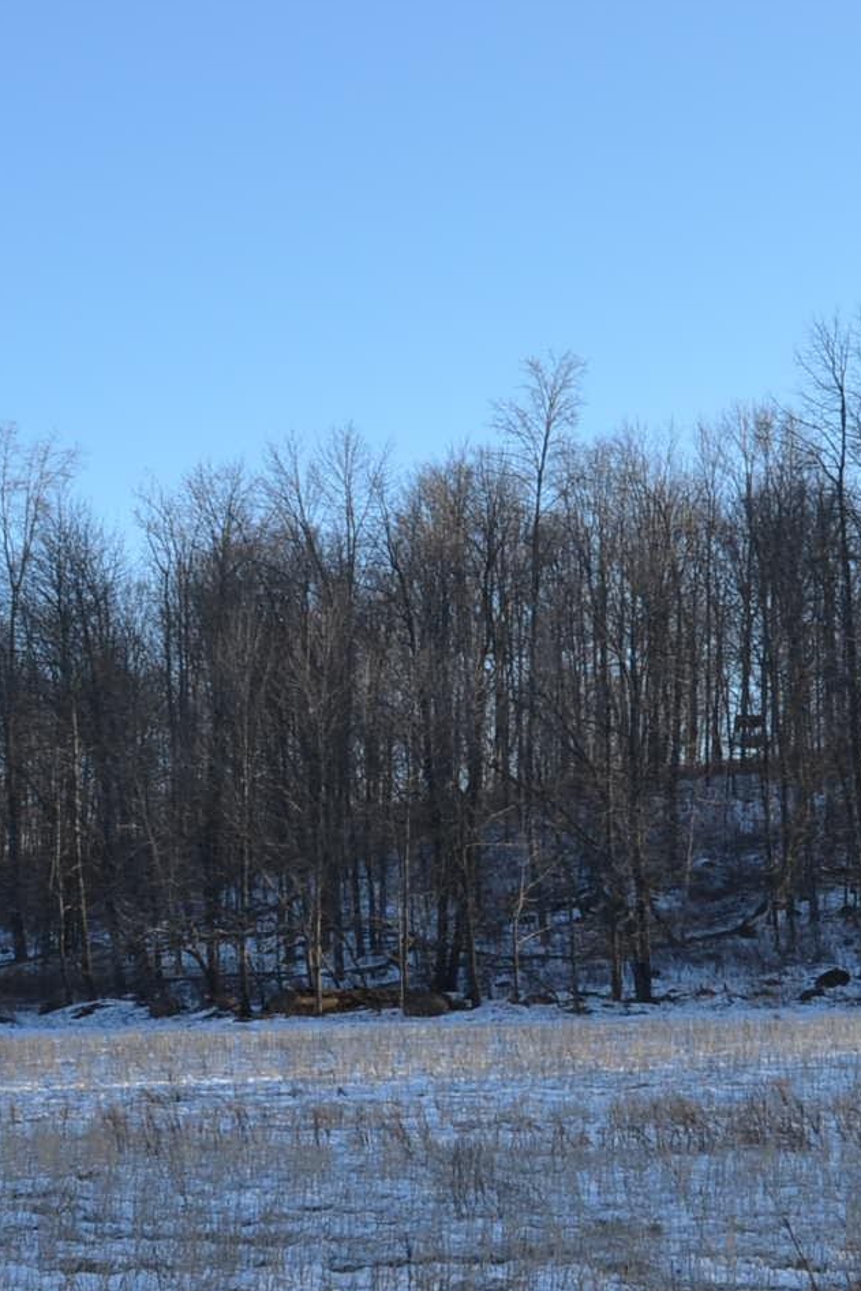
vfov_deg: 25.7
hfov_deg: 17.4
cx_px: 650
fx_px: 2797
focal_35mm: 78
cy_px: 932
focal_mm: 20
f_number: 8
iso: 200
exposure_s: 1/250
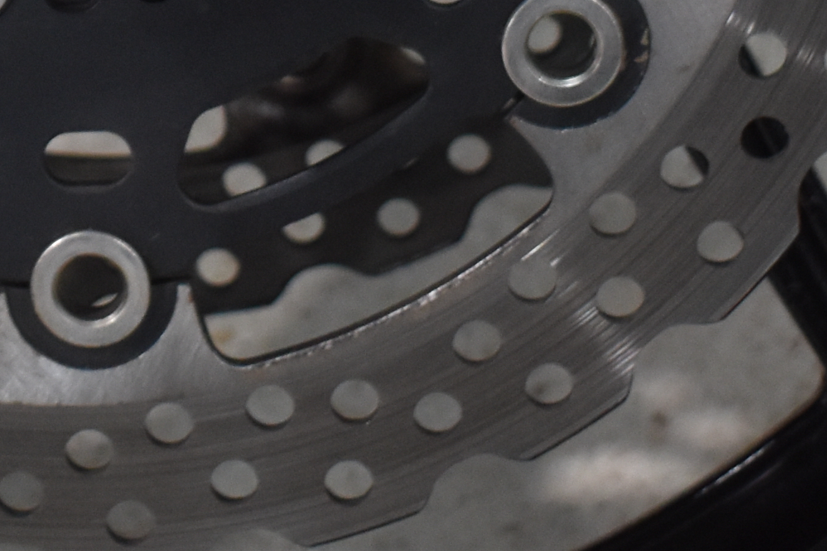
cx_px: 88
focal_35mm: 185
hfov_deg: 11.0
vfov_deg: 7.2
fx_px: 4256
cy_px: -376
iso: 800
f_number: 4
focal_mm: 27
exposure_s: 1/50
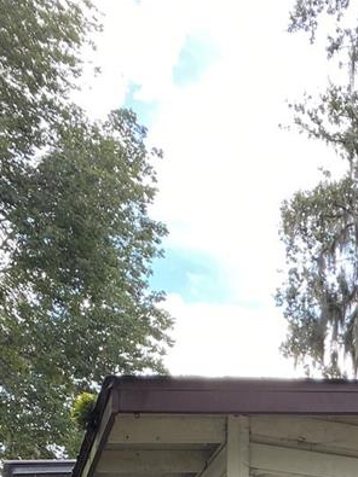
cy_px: 722
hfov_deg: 17.4
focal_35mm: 79
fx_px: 1090
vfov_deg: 20.9
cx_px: 484
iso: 32
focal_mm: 4.25
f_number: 1.8
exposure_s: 1/244
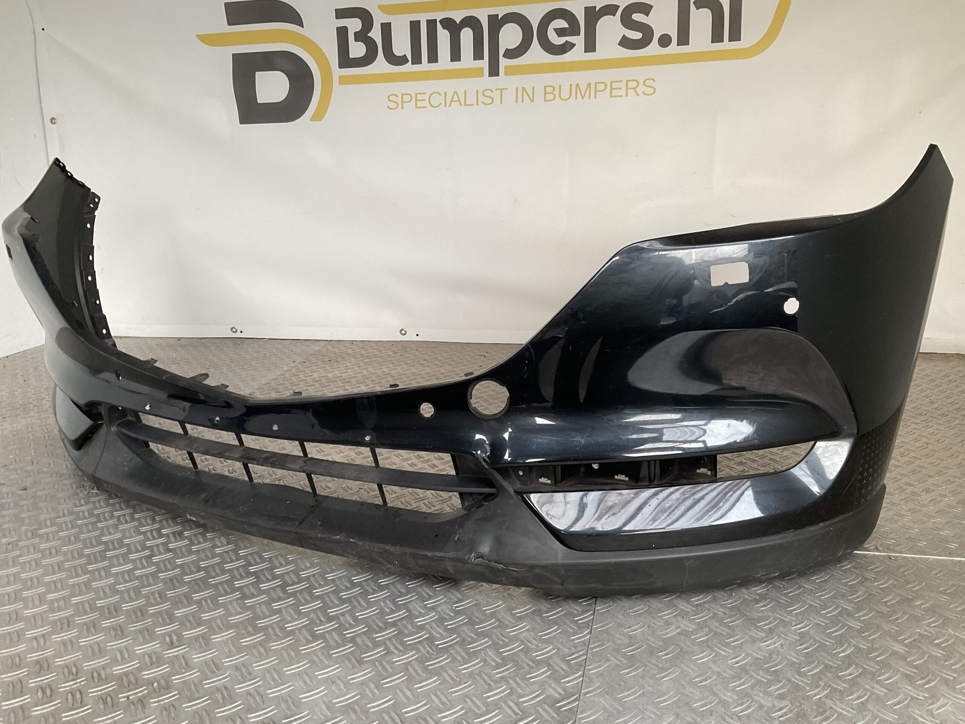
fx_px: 808
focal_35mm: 29
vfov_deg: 48.2
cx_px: 482
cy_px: 362
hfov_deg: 61.7
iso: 50
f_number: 1.8
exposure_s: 1/50
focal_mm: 3
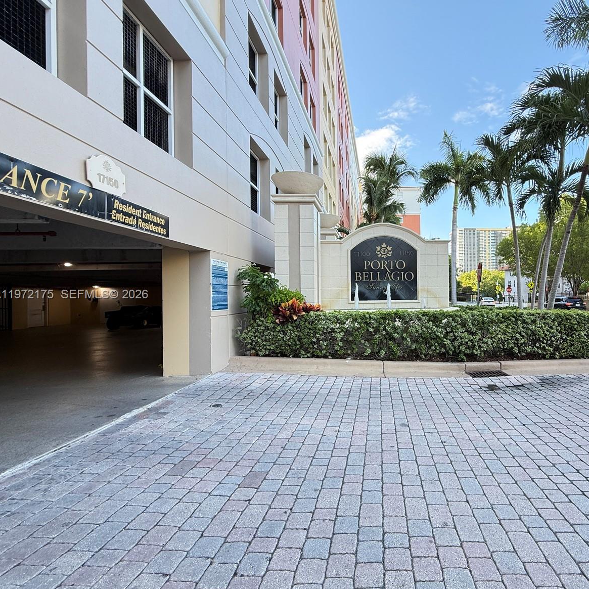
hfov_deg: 81.0
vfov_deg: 84.0
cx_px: 395
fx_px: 327
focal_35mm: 17
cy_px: 295
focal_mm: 2.22
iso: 80
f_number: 2.2
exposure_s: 1/99
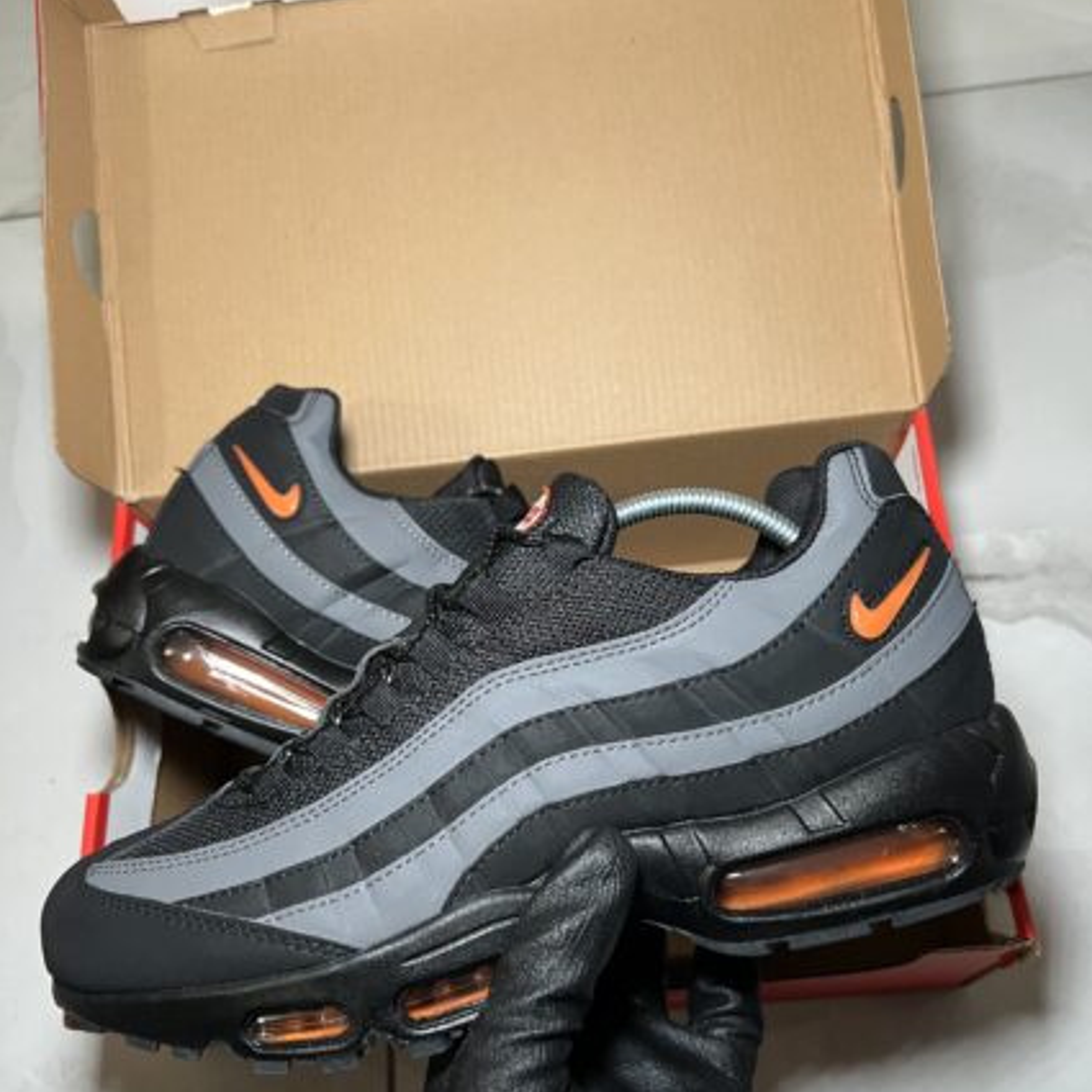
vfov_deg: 52.2
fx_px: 1106
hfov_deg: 52.5
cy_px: 646
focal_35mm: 31
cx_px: 550
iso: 320
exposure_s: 1/60
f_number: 1.5
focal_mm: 5.7
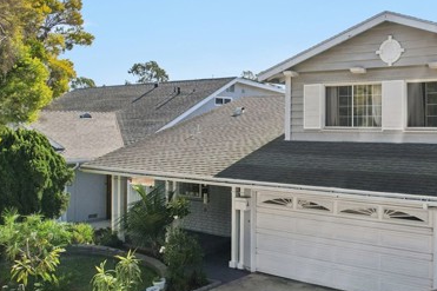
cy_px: 121
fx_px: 461
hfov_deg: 48.5
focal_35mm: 38
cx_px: 335
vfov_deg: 34.9
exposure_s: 1/2500
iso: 100
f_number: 2.8
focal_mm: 8.4
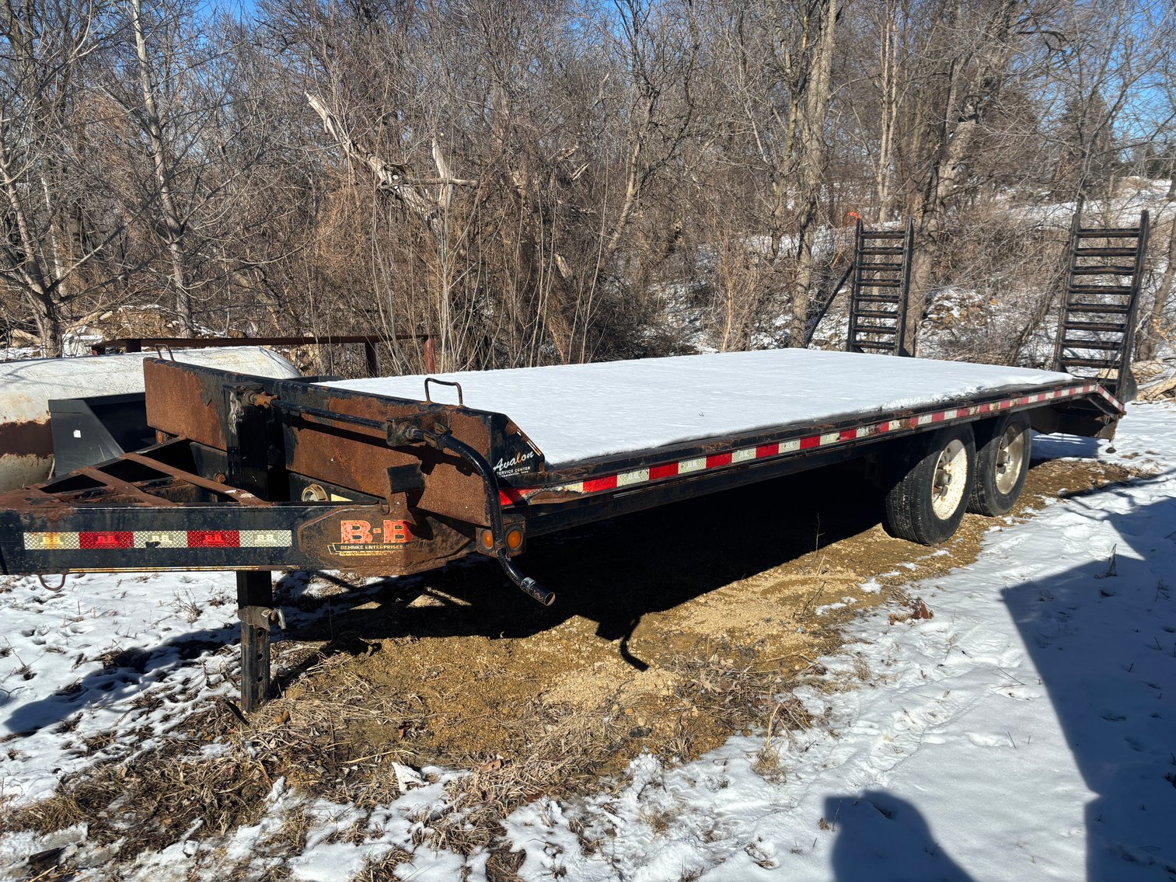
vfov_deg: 53.1
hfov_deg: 67.3
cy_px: 441
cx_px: 588
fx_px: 883
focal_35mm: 26
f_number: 1.6
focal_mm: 5.96
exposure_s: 1/5618
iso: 50
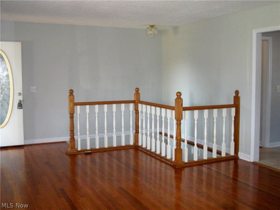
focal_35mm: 40
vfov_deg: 36.0
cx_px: 140
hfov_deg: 46.8
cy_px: 105
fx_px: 324
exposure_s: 1/160
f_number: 3.2
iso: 400
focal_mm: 7.1
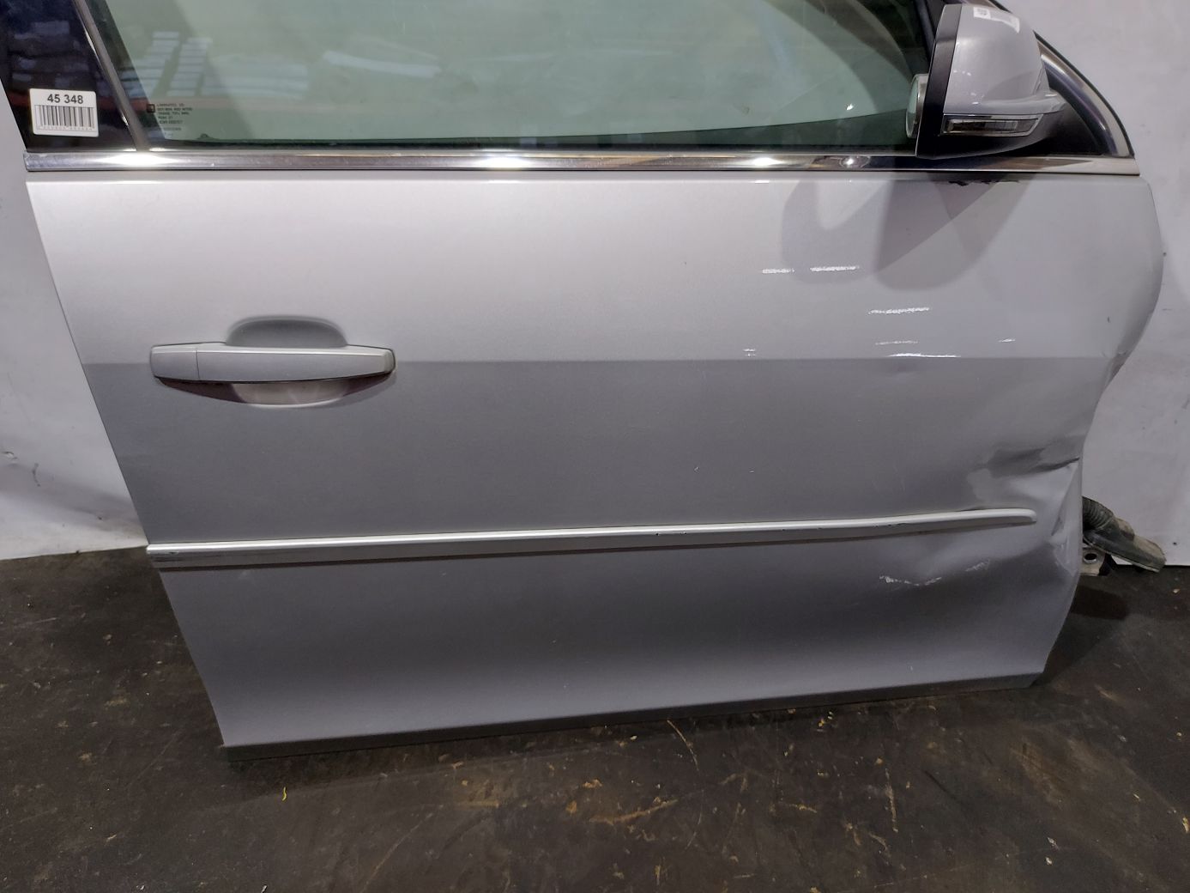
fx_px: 825
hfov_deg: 71.6
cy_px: 446
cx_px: 595
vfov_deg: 56.8
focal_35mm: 24
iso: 125
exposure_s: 1/50
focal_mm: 5.23
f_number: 1.8
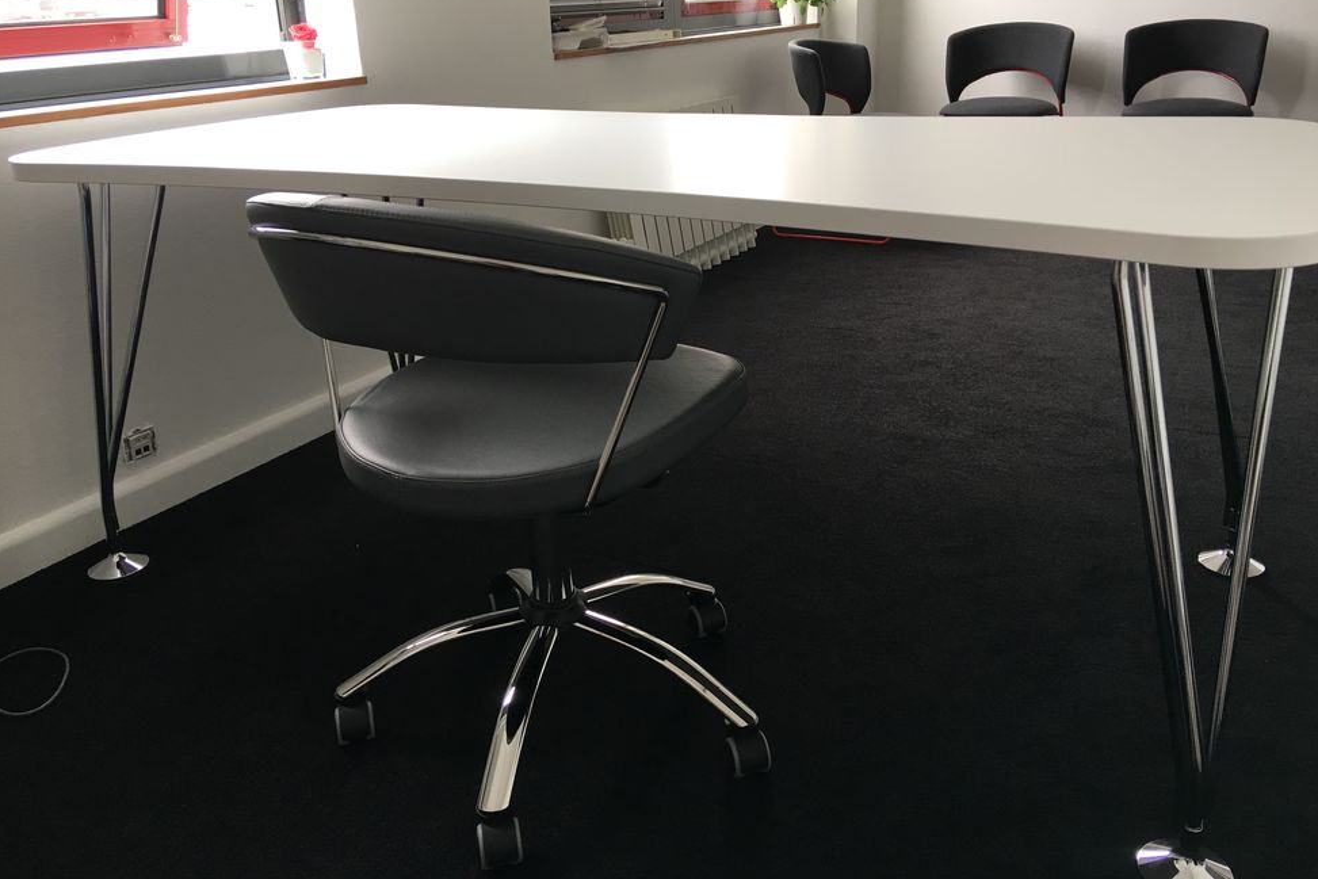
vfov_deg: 42.2
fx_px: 1135
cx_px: 675
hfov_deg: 60.3
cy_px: 381
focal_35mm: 31
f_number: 2.2
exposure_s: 1/33
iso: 25
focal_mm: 4.15
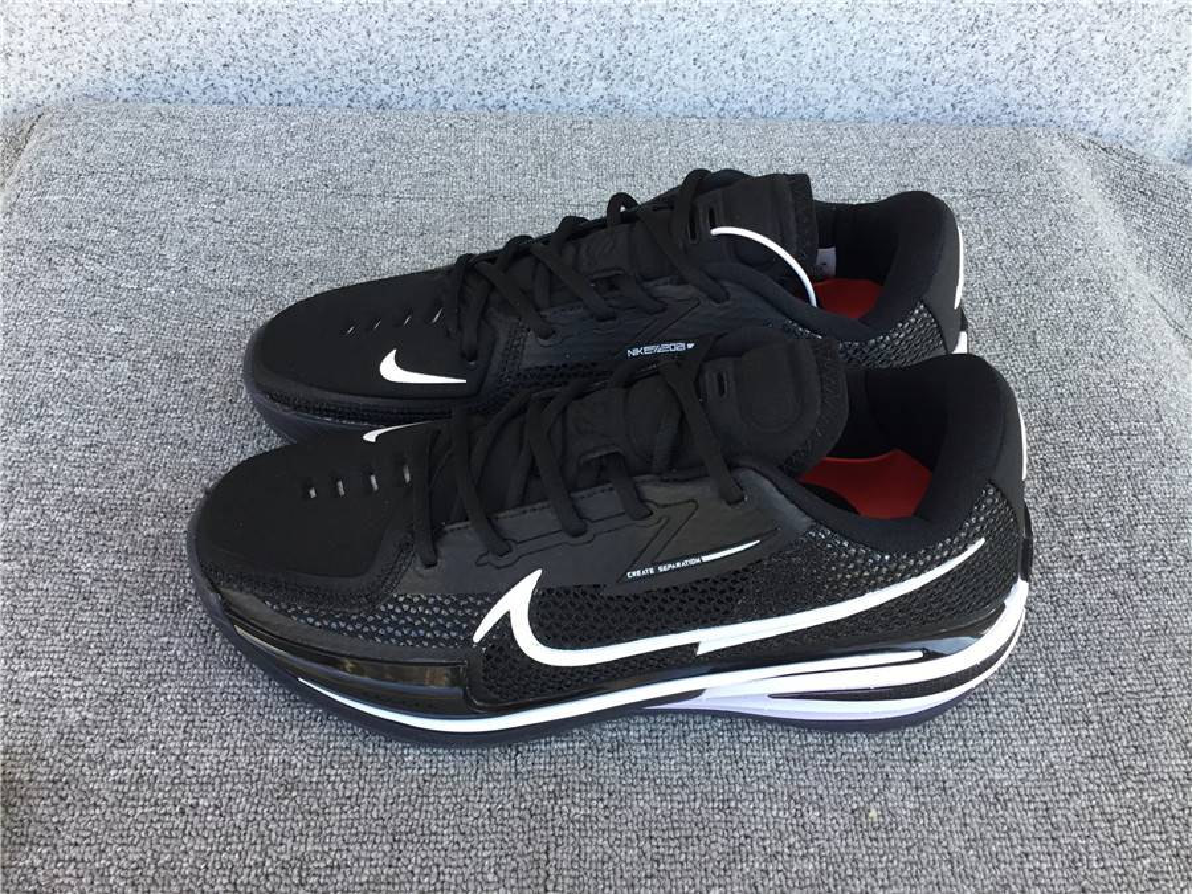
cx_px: 596
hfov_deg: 58.4
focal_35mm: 31
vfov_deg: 45.4
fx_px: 1067
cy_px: 447
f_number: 2.4
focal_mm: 3.3
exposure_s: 1/100
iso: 32
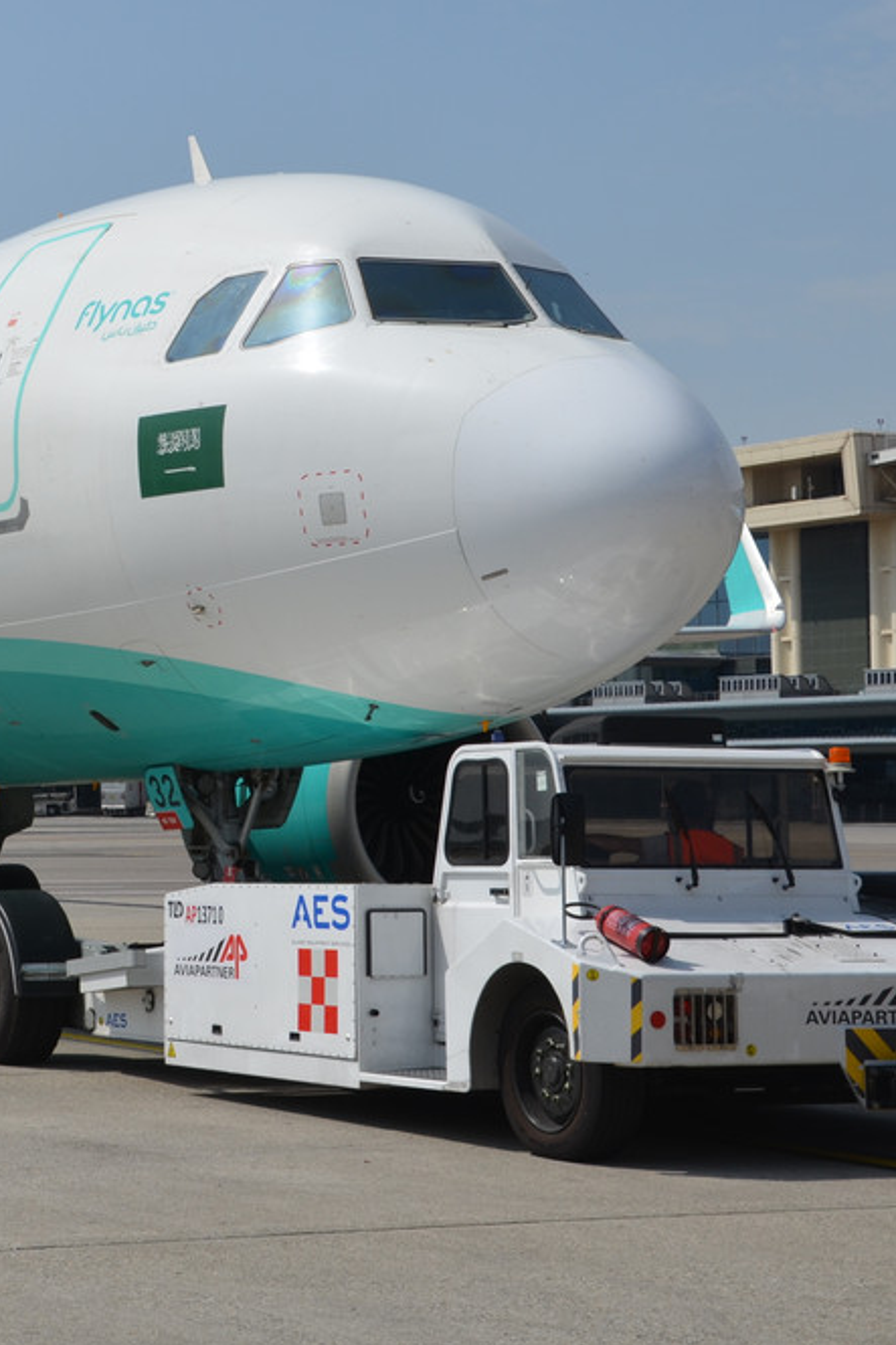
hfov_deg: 15.4
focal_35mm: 87
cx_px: -32
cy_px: 548
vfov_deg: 23.4
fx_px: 3249
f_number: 10
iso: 160
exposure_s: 1/400
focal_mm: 32
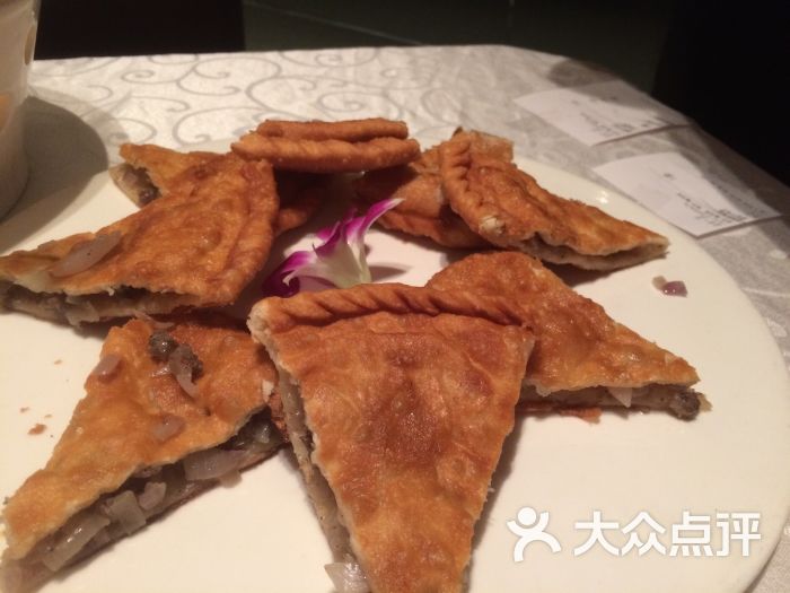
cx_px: 395
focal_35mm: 29
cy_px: 296
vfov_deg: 48.2
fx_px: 662
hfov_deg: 61.7
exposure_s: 1/33
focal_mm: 4.15
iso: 250
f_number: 2.2
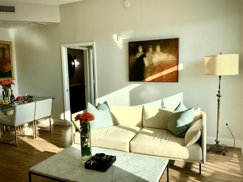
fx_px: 204
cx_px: 122
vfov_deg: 48.2
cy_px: 91
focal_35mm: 29
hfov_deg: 61.7
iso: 16
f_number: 1.8
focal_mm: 3
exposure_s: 1/666
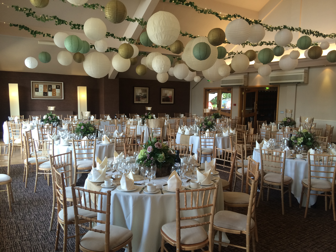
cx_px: 168
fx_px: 291
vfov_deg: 46.8
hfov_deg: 60.0
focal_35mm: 30
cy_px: 126
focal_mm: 4.12
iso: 32
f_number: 2.2
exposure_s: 1/40
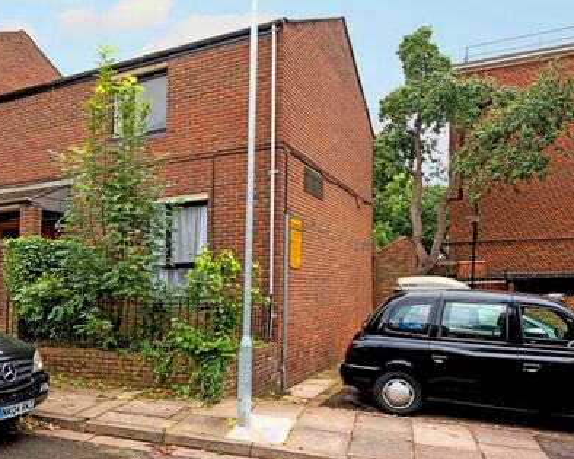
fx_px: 510
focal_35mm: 30
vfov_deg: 48.4
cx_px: 186
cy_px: 199
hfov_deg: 57.4
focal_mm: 18
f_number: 8
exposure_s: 1/60
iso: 100
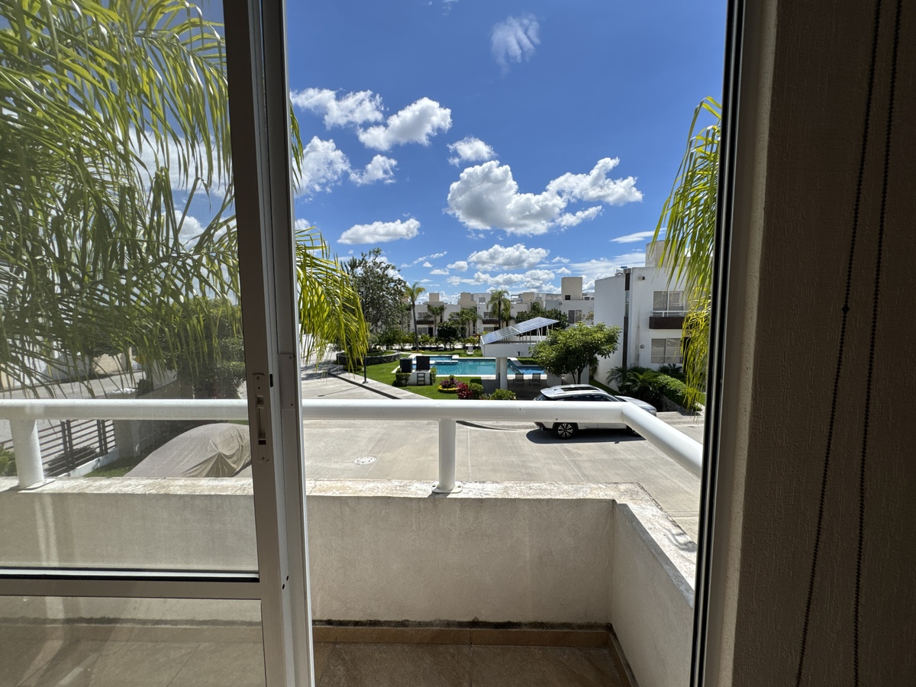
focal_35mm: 14
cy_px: 344
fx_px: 370
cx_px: 458
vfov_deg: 85.7
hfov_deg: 102.1
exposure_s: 1/4132
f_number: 2.2
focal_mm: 2.22
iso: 50
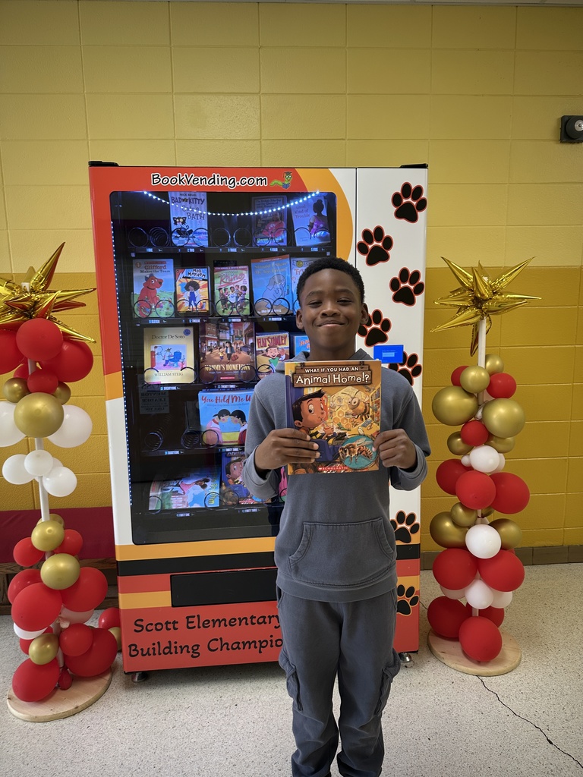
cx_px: 292
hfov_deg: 56.8
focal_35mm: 24
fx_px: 539
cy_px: 388
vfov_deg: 71.6
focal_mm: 6.86
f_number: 1.78
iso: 125
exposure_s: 1/60
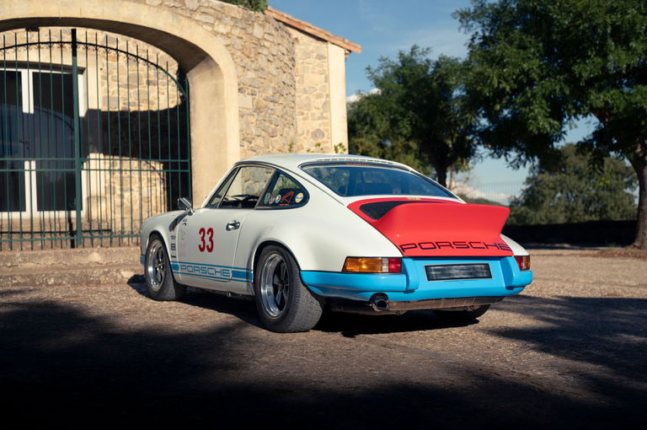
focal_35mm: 50
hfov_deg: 39.6
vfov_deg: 26.9
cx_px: 324
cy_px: 215
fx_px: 897
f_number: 3.5
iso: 100
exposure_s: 1/1000
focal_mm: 50
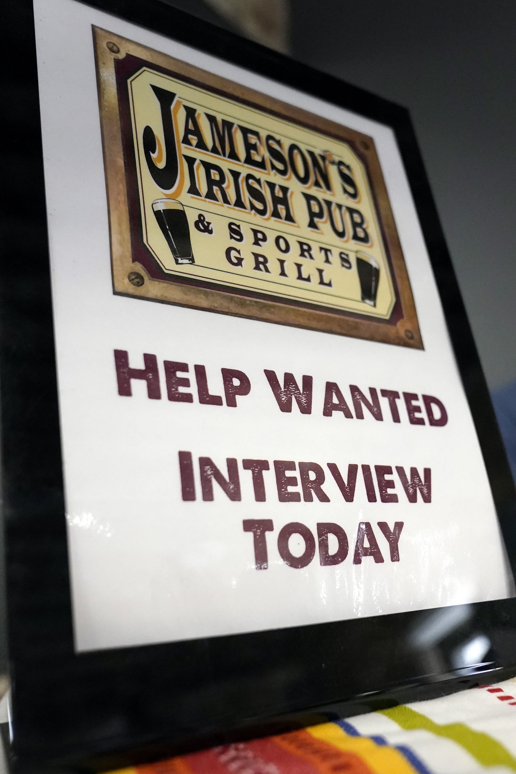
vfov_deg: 50.7
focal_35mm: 38
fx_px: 817
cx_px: 361
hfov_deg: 34.6
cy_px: 384
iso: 5000
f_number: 3.5
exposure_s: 1/640
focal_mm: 25
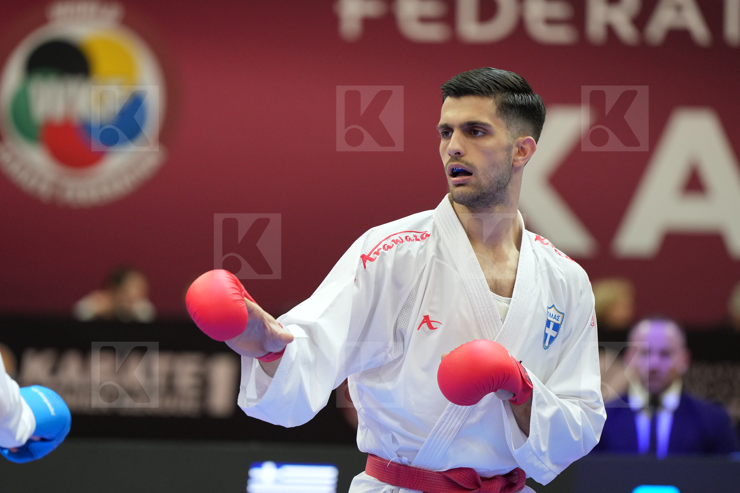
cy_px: 246
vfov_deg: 5.1
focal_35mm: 270
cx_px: 370
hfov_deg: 7.6
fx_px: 5549
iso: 2000
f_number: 2.8
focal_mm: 180
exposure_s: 1/1000
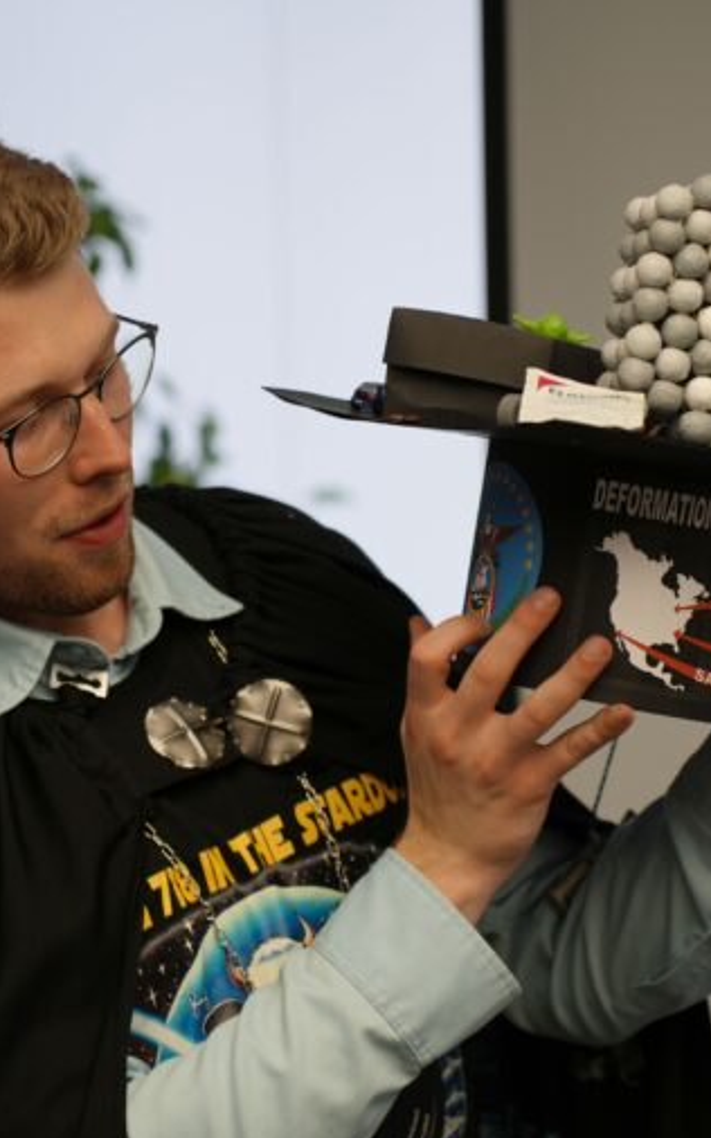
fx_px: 3598
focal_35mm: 116
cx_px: 315
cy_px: 573
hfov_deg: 11.3
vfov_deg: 18.0
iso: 250
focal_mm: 75
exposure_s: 1/80
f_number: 2.8
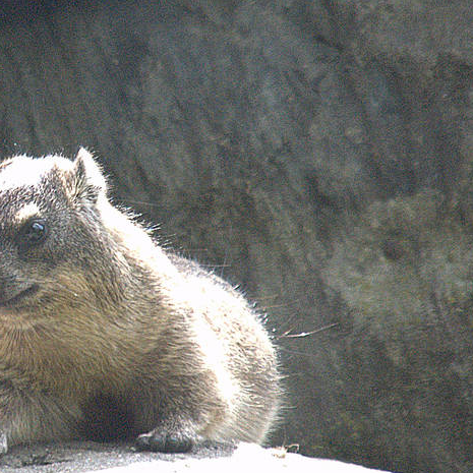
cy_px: 218
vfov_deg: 1.4
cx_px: -37
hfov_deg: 1.4
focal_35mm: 1231
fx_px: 19030
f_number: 9
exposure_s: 1/320
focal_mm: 280
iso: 1600
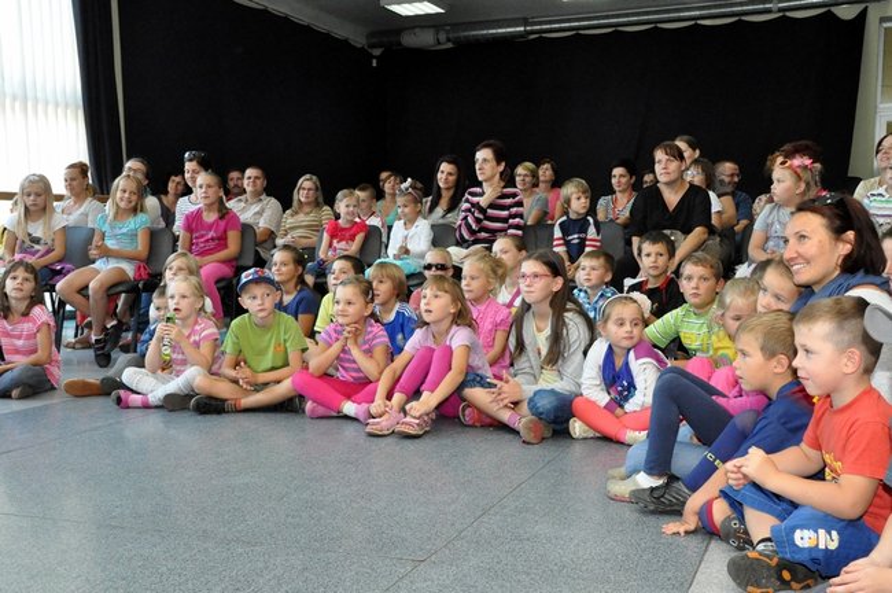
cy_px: 296
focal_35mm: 44
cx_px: 446
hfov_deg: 45.0
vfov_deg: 30.8
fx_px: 1077
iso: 3200
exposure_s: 1/60
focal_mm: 29
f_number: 14
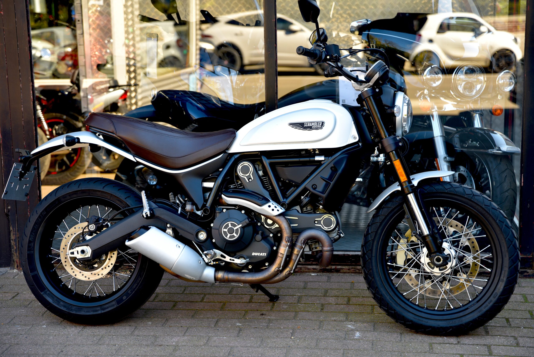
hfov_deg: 28.8
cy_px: 178
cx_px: 267
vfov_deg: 19.5
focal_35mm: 70
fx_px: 1039
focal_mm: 70
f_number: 3.5
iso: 100
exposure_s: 1/60
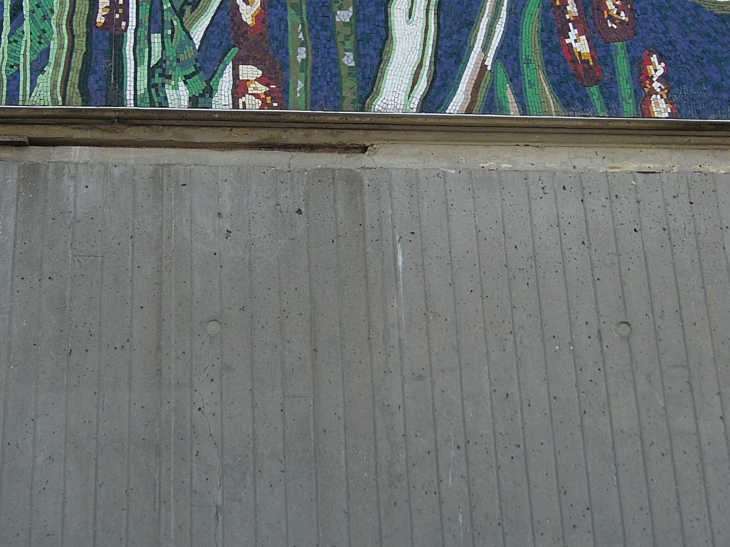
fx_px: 1286
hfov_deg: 31.5
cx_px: 265
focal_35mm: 61
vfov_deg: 23.7
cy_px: 113
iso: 160
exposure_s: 1/500
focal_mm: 6.3
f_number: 3.2
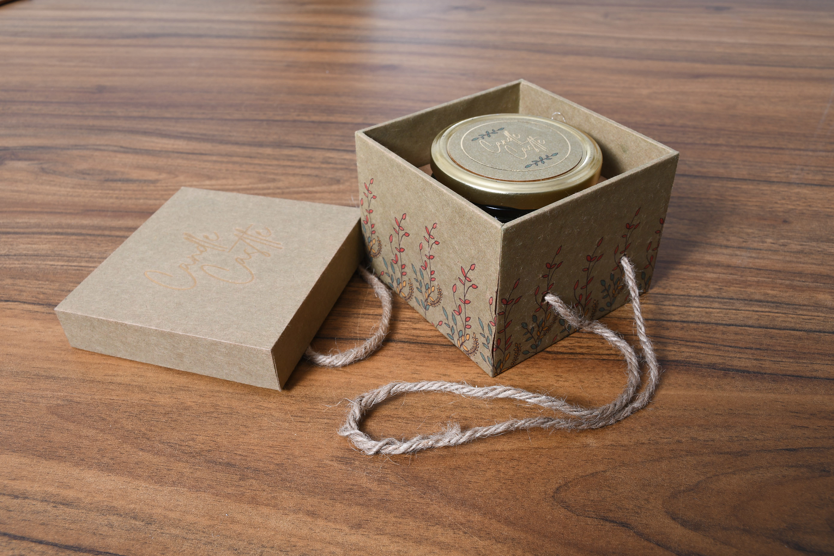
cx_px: 417
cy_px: 278
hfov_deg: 57.2
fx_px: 764
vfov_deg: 40.0
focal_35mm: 33
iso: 125
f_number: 8
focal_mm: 22
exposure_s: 1/160
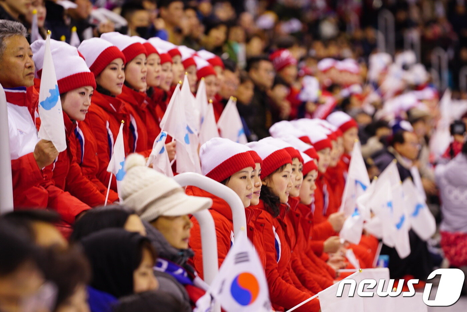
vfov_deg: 7.0
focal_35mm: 198
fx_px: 2571
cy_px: 156
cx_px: 234
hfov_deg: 10.4
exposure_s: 1/60
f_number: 4
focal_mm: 198
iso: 200
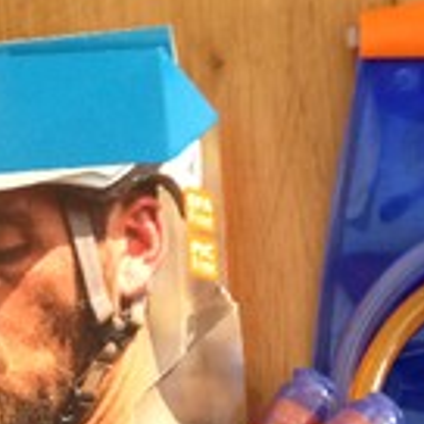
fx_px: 1483
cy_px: 479
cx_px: 312
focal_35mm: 107
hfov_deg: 16.2
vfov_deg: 15.8
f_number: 2.4
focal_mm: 4.12
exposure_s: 1/20
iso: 125
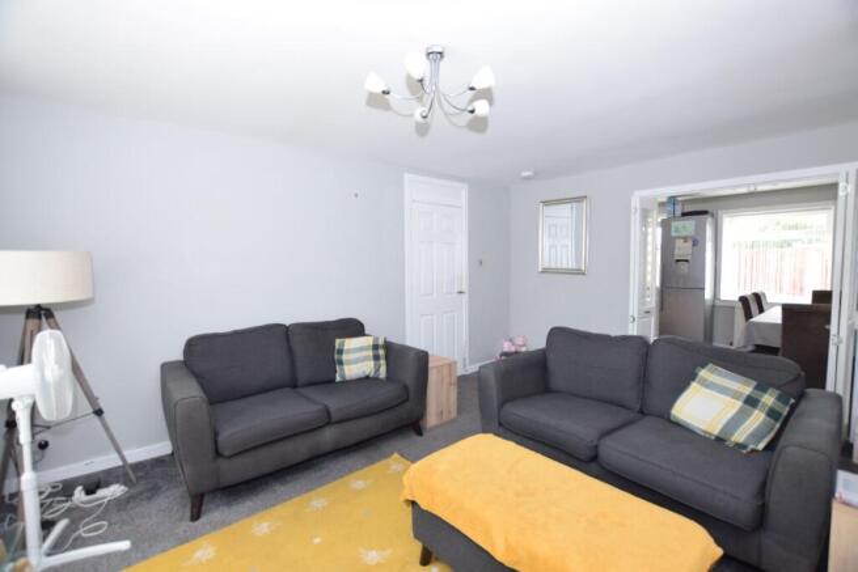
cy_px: 286
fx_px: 358
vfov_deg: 77.4
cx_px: 429
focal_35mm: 15
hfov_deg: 100.4
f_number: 4
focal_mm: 10
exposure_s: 1/80
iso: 400
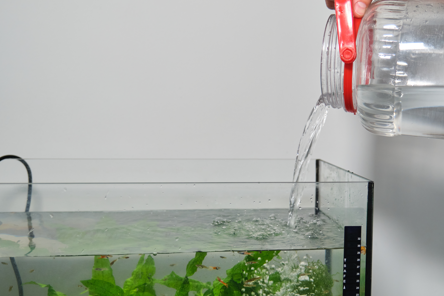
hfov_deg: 39.3
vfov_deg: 27.0
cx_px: 280
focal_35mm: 50
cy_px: 155
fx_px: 617
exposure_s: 1/125
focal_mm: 25.7
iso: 500
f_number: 2.8
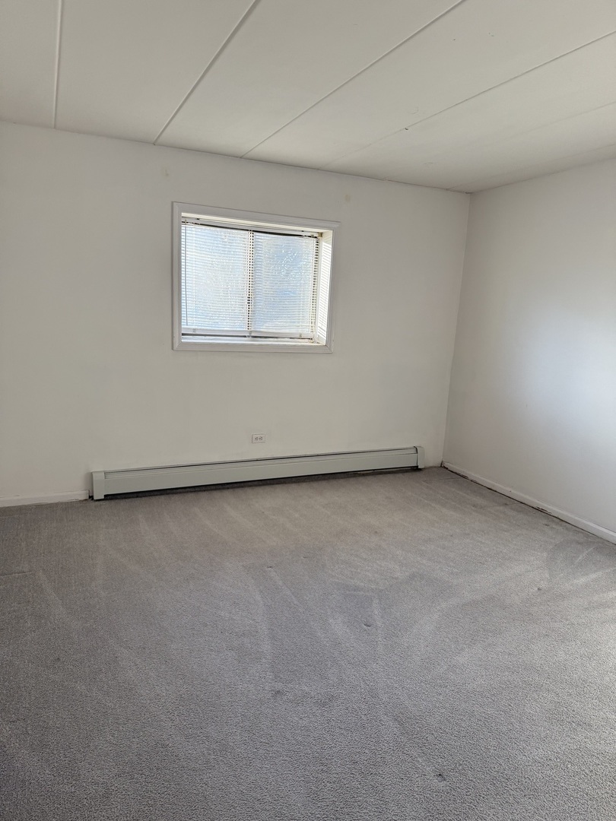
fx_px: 569
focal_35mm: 24
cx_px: 308
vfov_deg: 71.6
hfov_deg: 56.8
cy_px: 410
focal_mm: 6.76
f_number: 1.78
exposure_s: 1/121
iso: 125
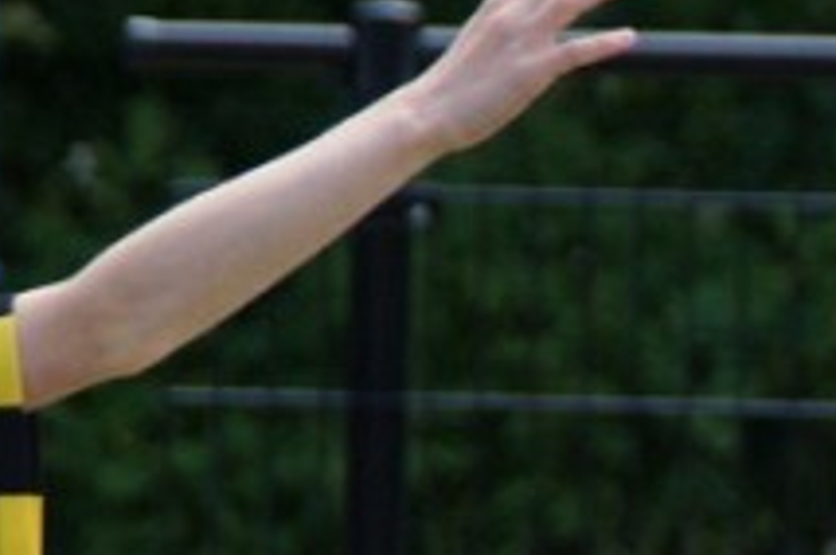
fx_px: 19292
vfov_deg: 1.6
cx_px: 859
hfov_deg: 2.5
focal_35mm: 832
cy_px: 668
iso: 200
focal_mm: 150
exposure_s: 1/400
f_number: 6.3
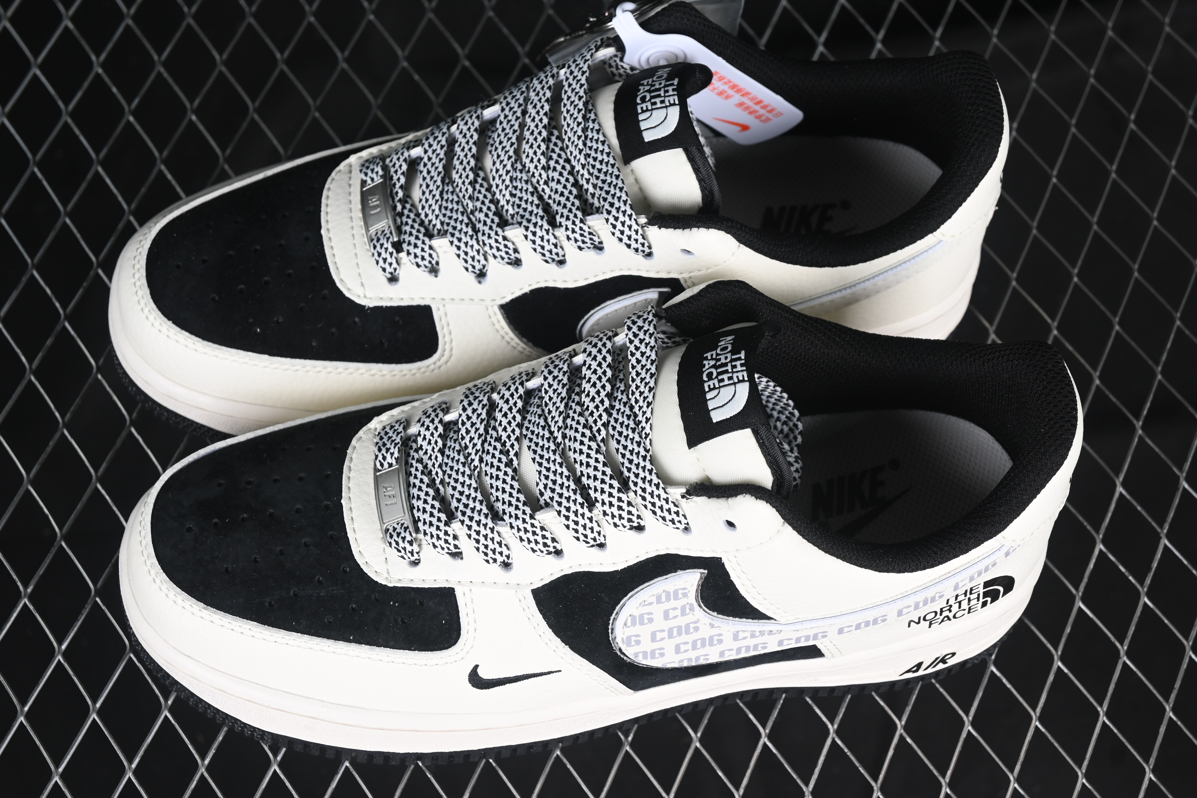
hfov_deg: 27.0
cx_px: 598
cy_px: 399
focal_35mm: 75
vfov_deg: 18.2
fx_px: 2494
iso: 160
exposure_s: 1/80
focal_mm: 50
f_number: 6.3
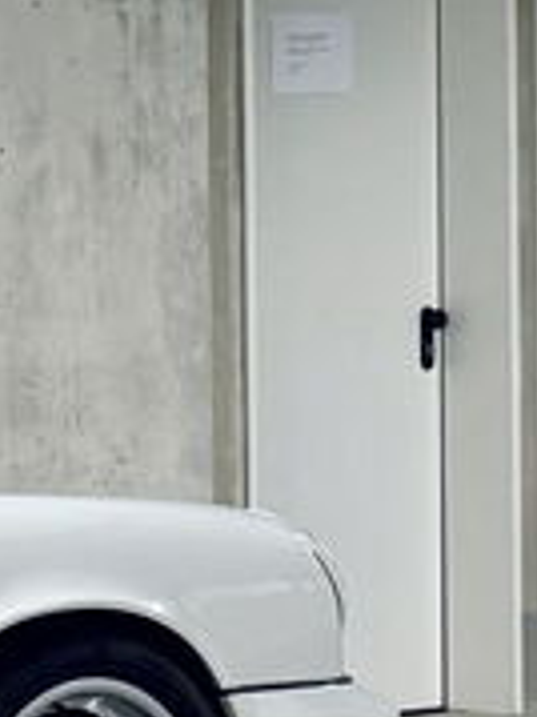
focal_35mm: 103
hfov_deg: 10.8
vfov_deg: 19.1
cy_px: 405
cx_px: -974
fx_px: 2133
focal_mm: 6.76
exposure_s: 1/100
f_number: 1.78
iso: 200
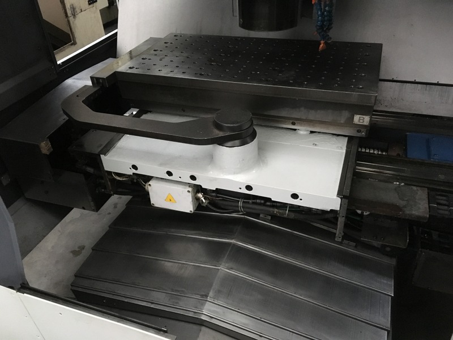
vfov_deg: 48.2
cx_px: 226
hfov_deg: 61.7
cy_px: 170
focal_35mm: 29
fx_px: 380
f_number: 2.2
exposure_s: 1/17
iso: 320
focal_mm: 4.15
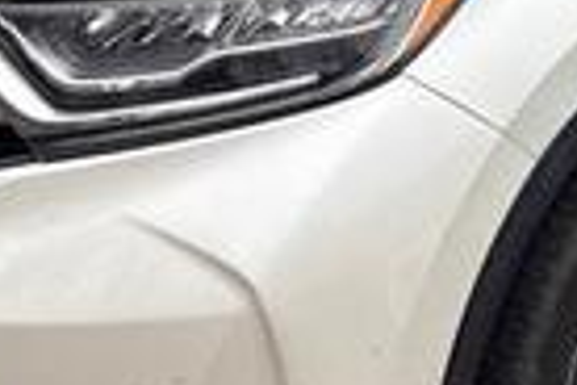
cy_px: -8
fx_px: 1587
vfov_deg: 13.6
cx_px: 472
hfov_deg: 20.4
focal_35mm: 99
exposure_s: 1/531
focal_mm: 5.96
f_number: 1.6
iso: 50
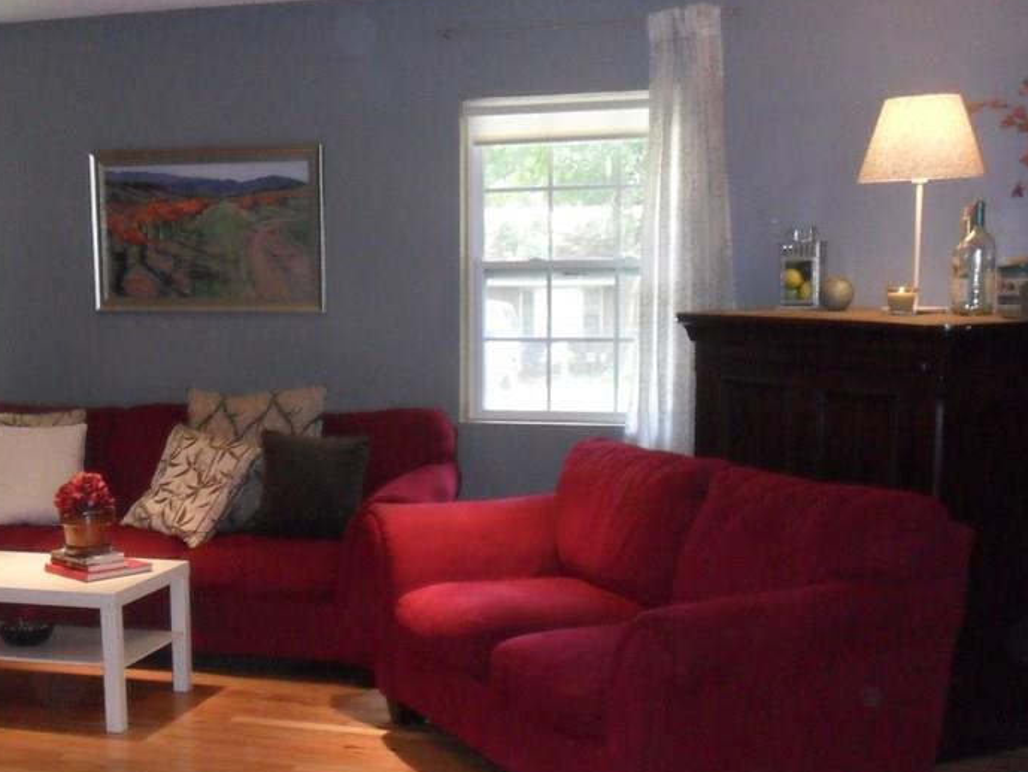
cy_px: 555
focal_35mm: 55
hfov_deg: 34.7
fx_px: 1634
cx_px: 363
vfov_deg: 26.3
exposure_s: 1/45
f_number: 4
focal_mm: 6.6
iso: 400
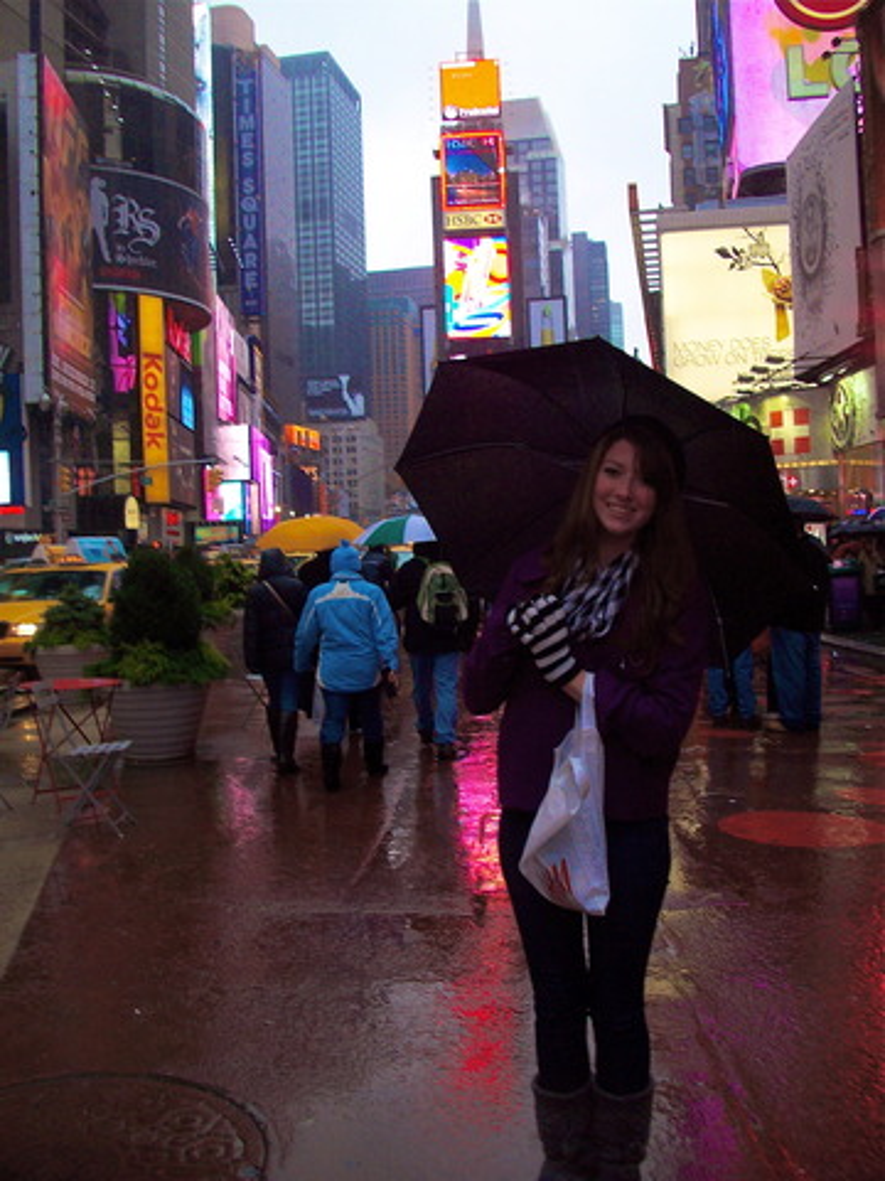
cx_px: 442
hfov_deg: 41.8
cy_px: 590
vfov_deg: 54.0
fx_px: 1159
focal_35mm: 34
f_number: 2.8
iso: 80
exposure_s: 1/72.7
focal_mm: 5.7
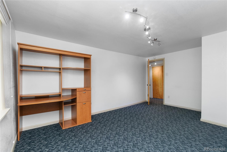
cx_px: 114
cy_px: 76
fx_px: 95
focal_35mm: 15
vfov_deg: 77.3
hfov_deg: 100.4
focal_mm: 10
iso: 500
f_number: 9
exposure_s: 1/60
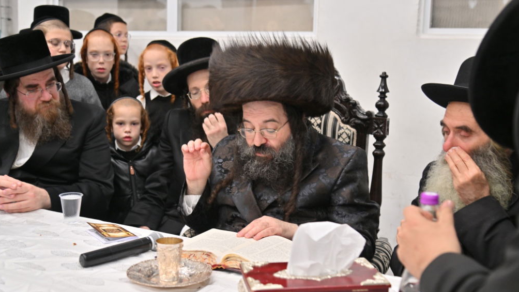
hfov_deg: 43.7
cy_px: 127
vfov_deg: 25.4
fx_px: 647
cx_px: 258
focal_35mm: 47
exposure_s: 1/160
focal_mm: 44
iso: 640
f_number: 4
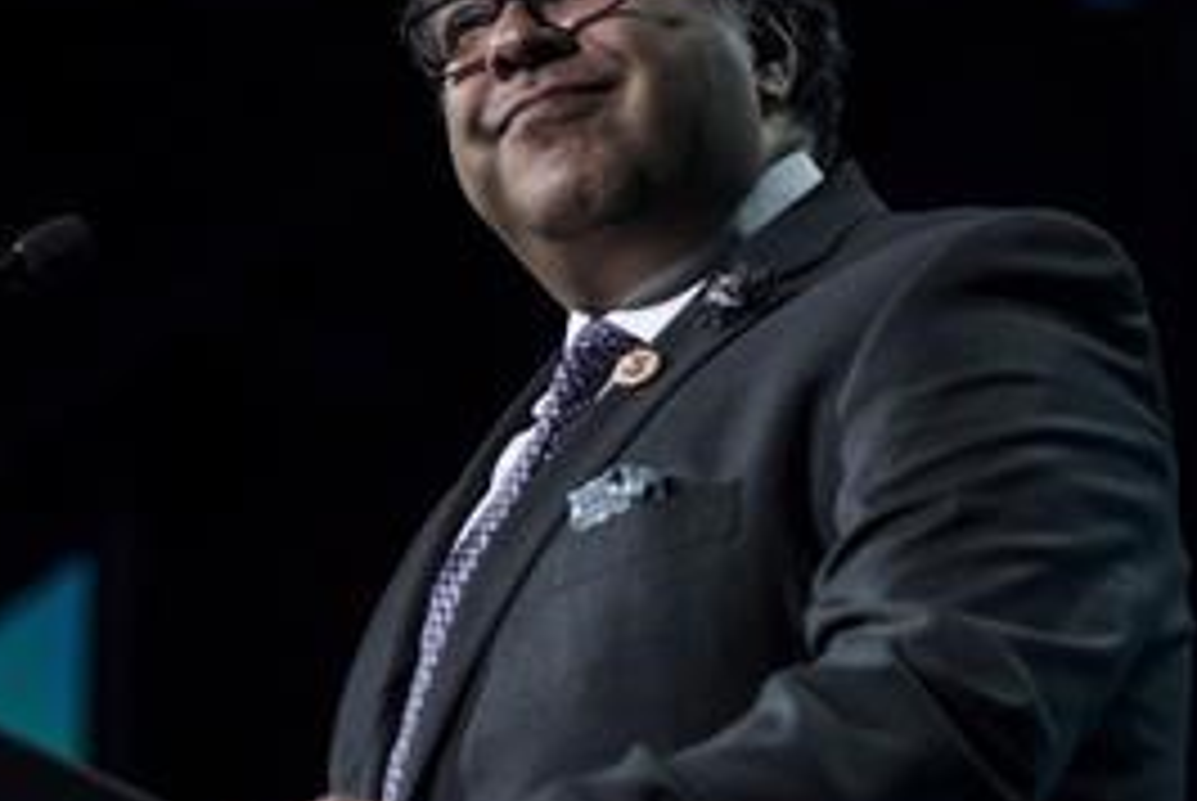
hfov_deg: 7.0
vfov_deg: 4.7
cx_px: 554
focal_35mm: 293
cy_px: 266
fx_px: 9753
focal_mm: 120
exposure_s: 1/500
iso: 400
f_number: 4.5
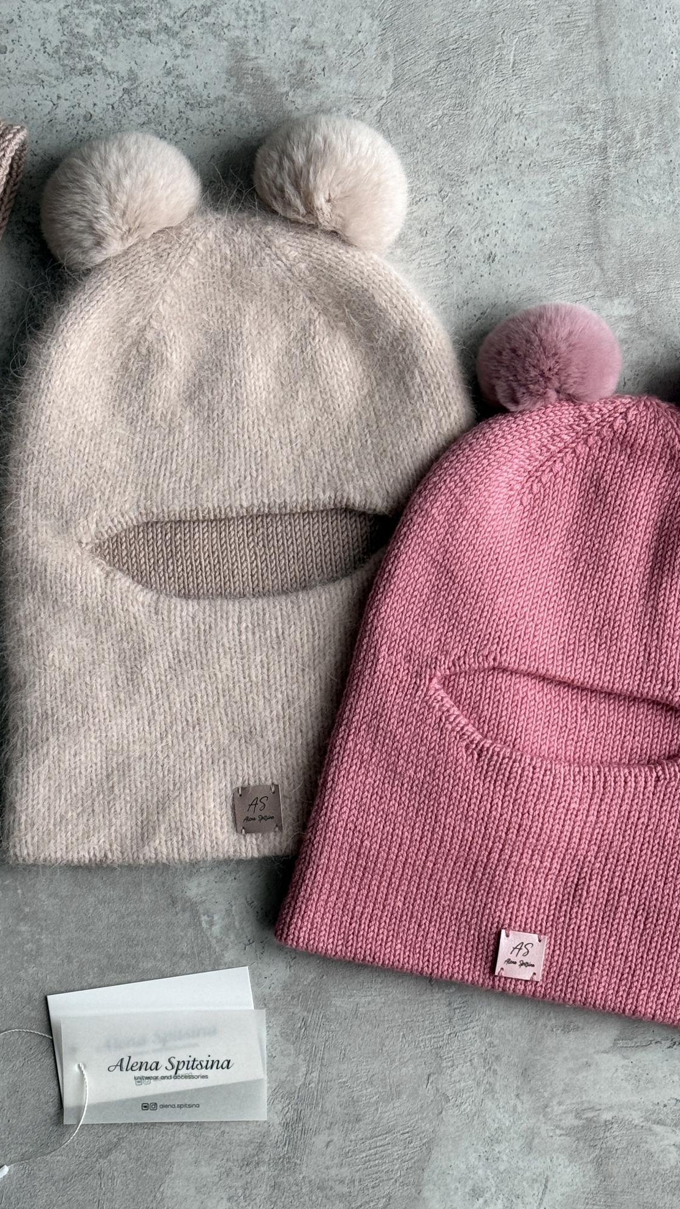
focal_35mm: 53
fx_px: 1699
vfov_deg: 39.2
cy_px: 600
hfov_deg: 22.6
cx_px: 398
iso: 100
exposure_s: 1/93
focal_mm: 6.76
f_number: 1.78
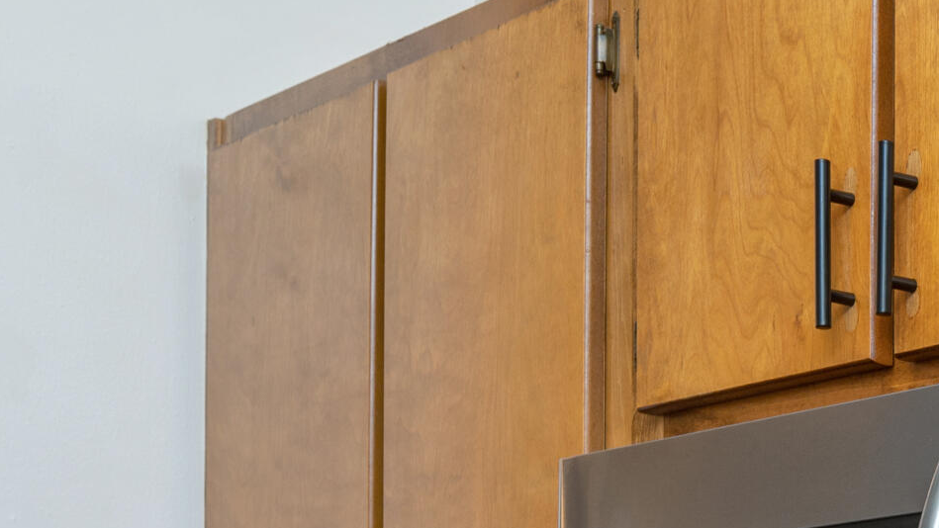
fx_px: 2432
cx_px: 1356
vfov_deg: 11.7
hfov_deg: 19.4
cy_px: 881
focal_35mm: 98
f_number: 7.1
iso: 250
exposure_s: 1/25
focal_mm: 29.5
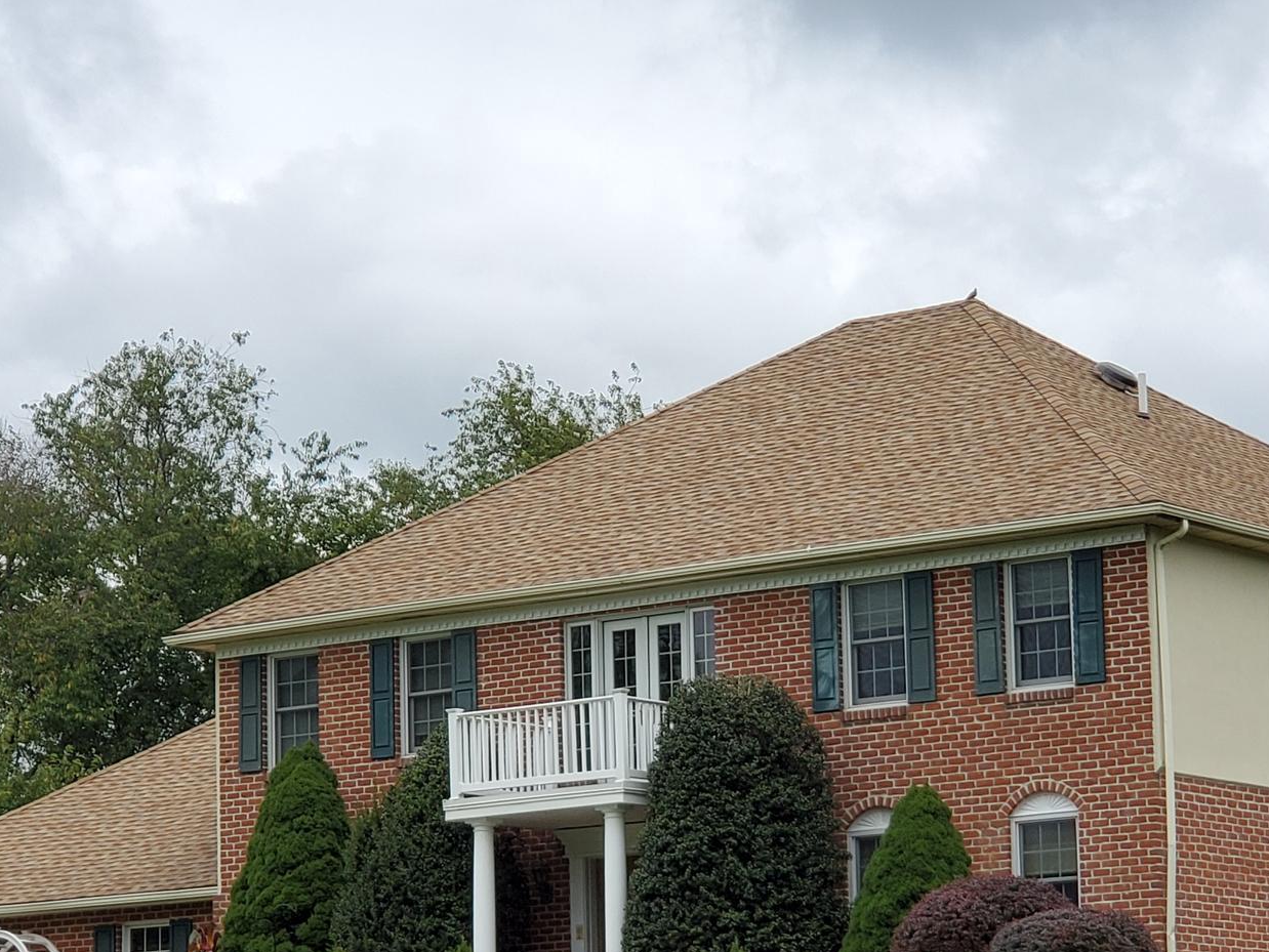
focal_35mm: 86
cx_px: 750
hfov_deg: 22.7
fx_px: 3153
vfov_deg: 17.0
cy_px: 753
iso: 50
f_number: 2.4
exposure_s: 1/624
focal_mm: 6
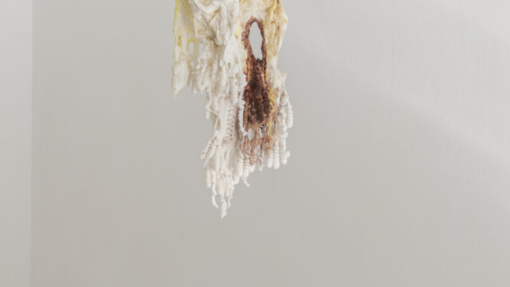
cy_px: 53
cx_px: 257
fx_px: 865
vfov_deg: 18.6
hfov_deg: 32.8
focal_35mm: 64
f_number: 8
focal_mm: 40
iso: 64
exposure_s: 1/60
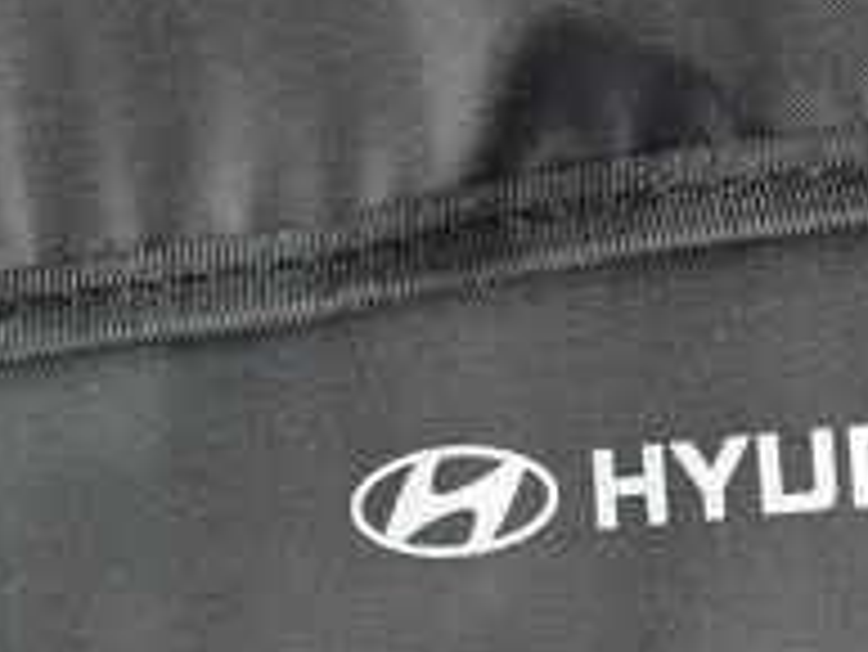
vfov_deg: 12.1
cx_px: 603
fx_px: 3061
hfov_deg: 16.1
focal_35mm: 122
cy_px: 594
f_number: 1.7
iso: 80
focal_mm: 6.3
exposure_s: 1/180
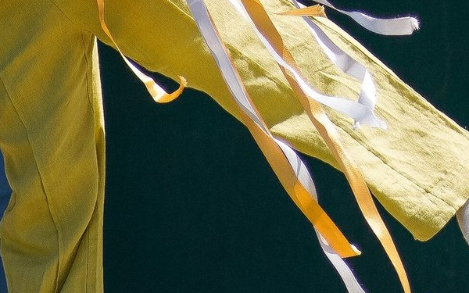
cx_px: -127
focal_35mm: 554
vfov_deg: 2.3
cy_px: -640
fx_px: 7081
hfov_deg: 3.8
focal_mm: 85
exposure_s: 1/5000
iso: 100
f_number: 1.8
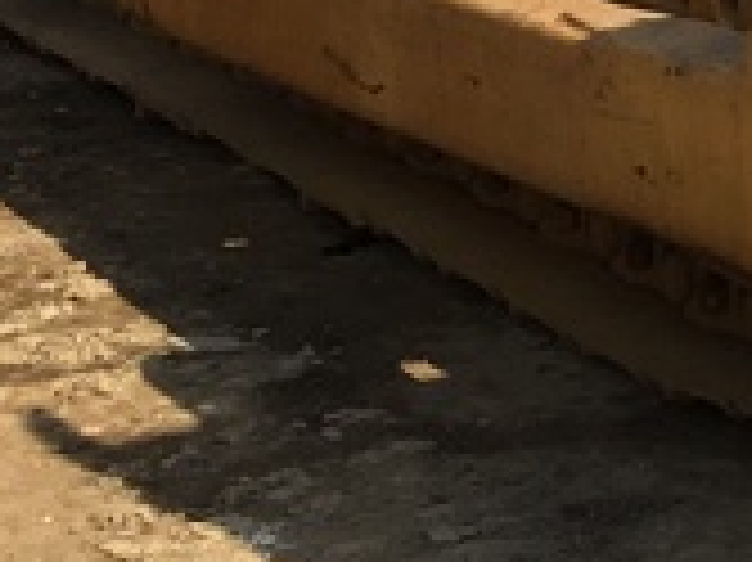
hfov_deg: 10.2
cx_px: 1644
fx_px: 3777
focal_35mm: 174
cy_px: -620
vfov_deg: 8.1
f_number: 2.2
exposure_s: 1/1040
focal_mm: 4.15
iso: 25
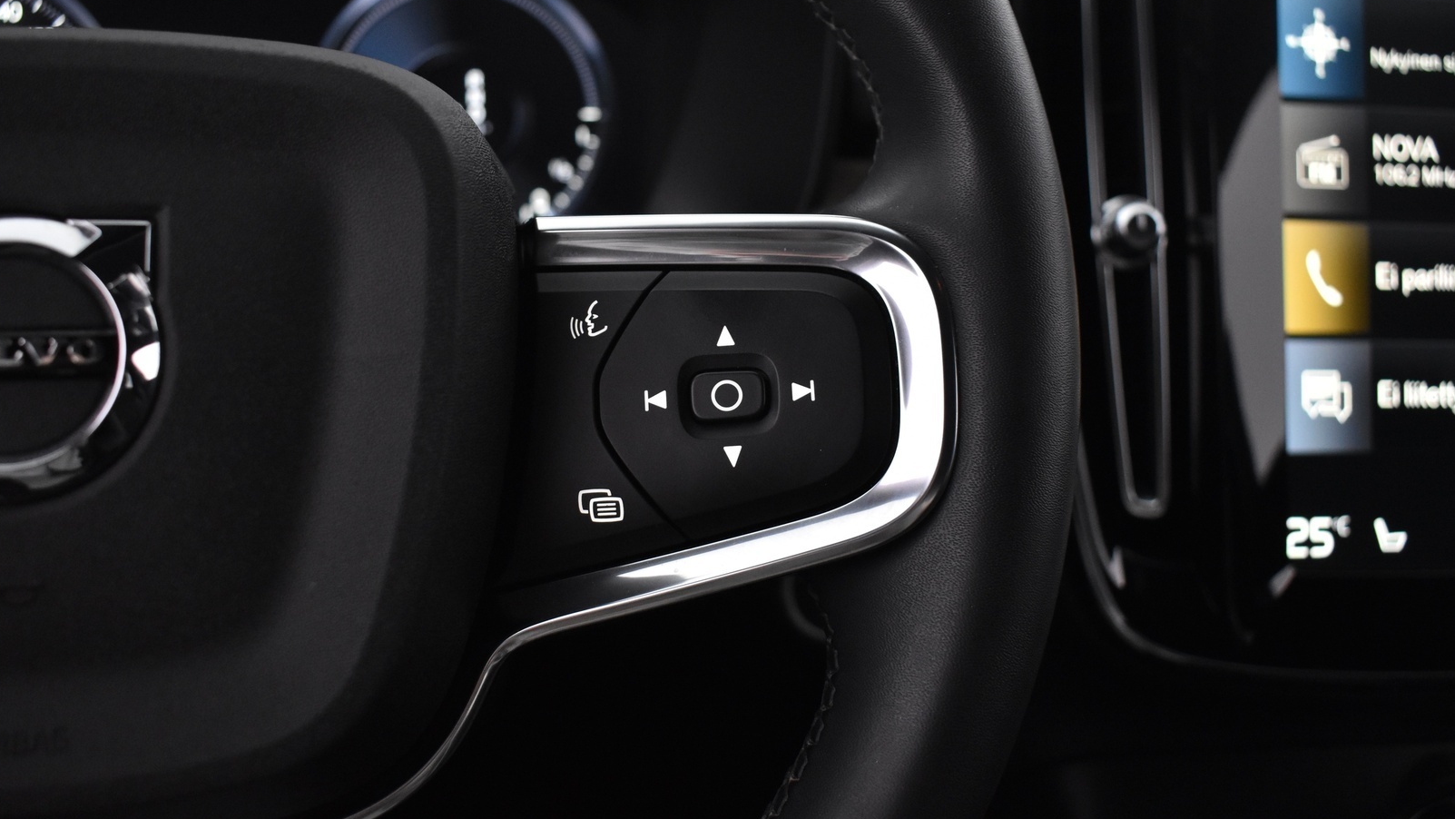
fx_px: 1409
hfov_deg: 54.6
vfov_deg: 32.4
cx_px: 722
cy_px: 390
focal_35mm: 37
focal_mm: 23
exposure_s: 1/40
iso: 2200
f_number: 3.8
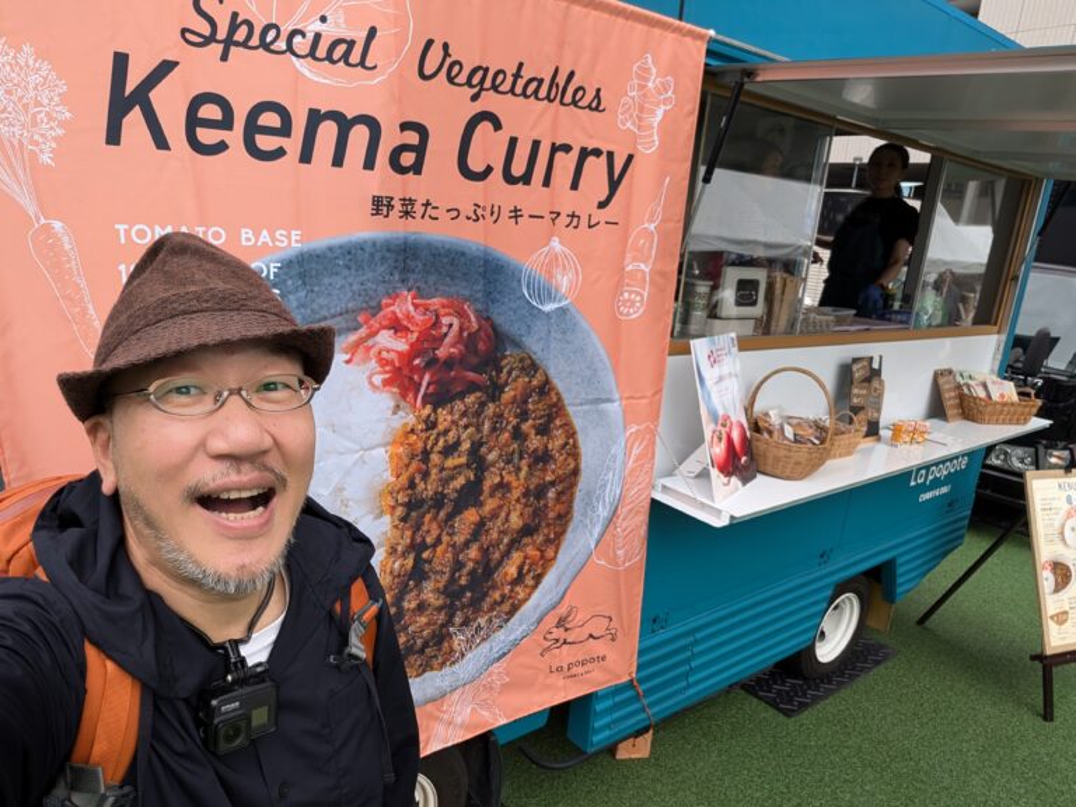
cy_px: 404
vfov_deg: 63.4
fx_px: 653
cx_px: 538
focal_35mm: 21
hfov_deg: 79.0
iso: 49
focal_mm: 2.74
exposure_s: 1/410
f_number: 2.2
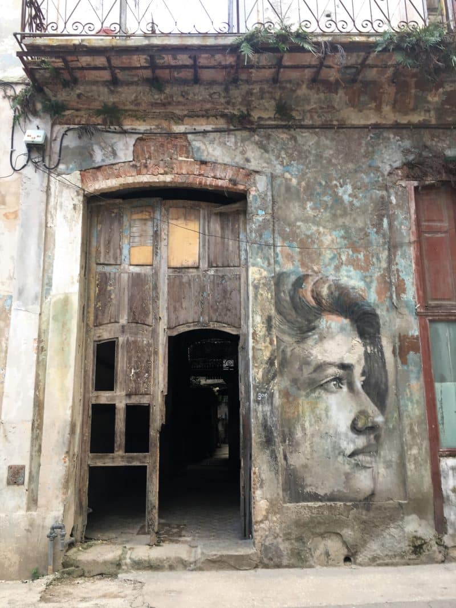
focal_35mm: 29
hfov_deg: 48.2
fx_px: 509
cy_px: 304
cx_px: 228
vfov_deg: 61.7
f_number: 2.2
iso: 32
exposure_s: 1/60
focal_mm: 4.15
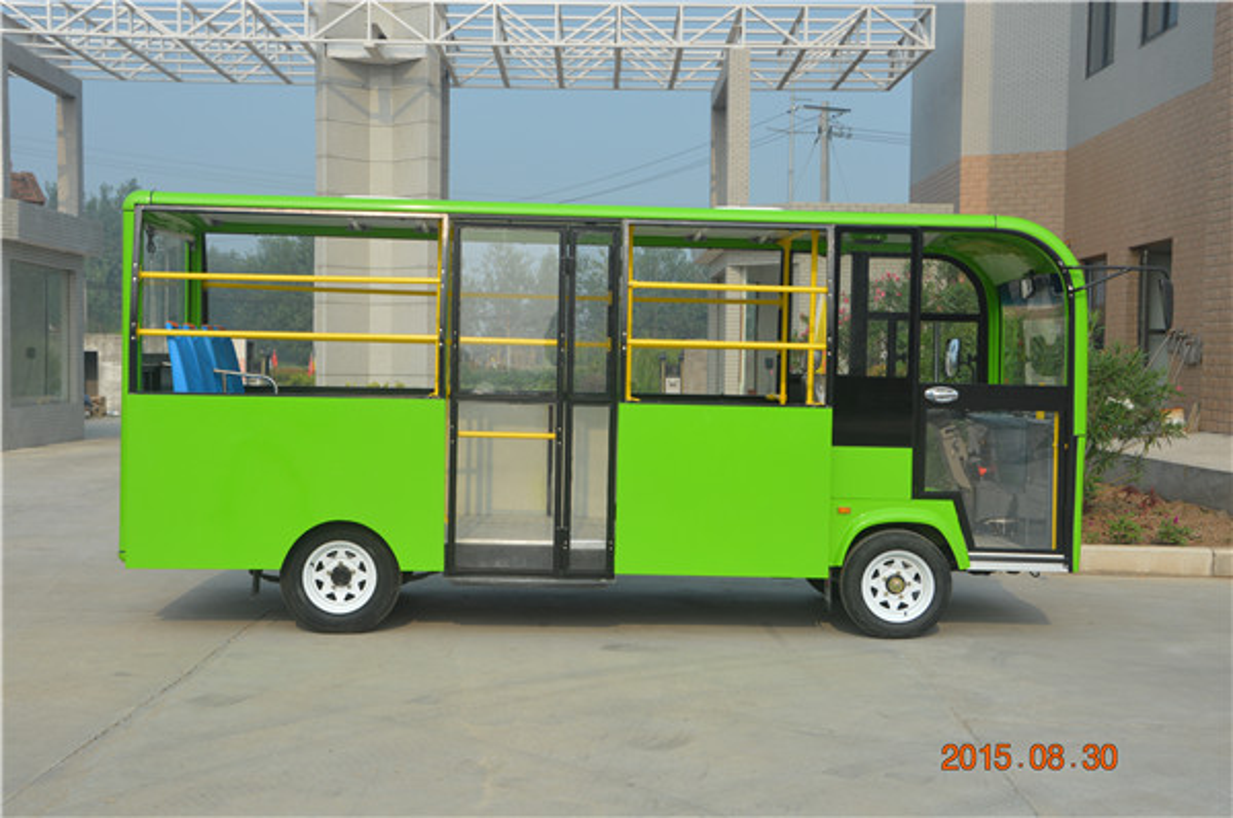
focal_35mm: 48
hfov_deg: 41.2
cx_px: 616
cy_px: 409
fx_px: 1641
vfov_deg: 28.0
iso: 100
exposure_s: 1/250
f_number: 8
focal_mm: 32
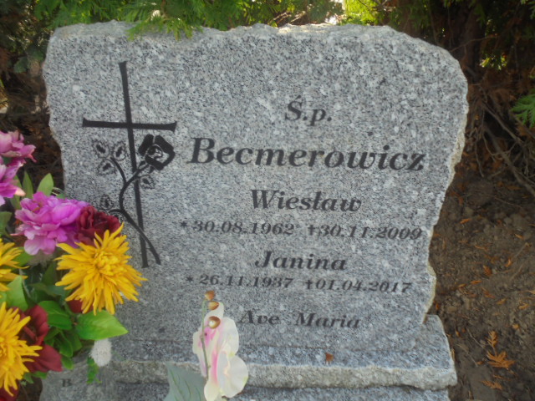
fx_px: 587
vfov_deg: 37.7
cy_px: 200
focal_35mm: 38
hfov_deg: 49.0
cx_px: 268
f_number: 4.2
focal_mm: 6.9
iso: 100
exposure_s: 1/100
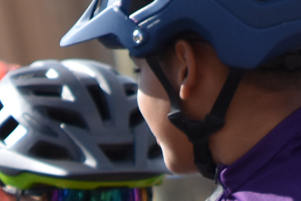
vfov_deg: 0.8
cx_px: 19
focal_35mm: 1798
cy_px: 511
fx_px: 15035
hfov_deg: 1.1
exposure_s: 1/1250
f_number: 5.6
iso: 400
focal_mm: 180
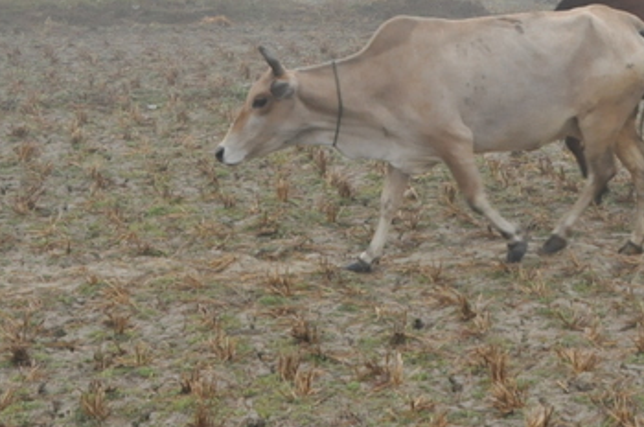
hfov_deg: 19.4
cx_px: 605
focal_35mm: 103
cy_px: -46
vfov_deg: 13.0
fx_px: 1839
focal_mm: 30
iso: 900
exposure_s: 1/125
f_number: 14
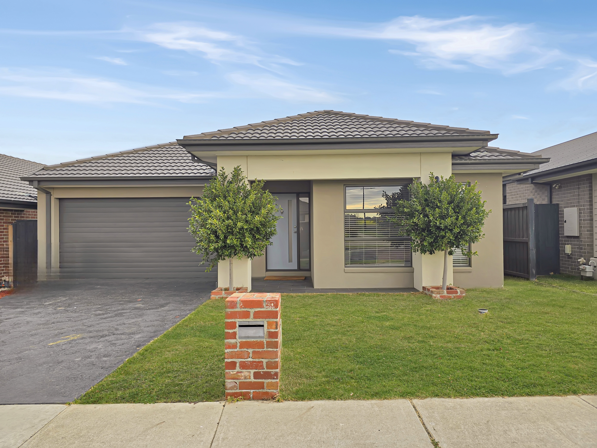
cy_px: 224
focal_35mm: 23
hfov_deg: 73.9
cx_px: 298
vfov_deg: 58.9
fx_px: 397
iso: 12
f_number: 1.7
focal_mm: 6.3
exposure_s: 1/278
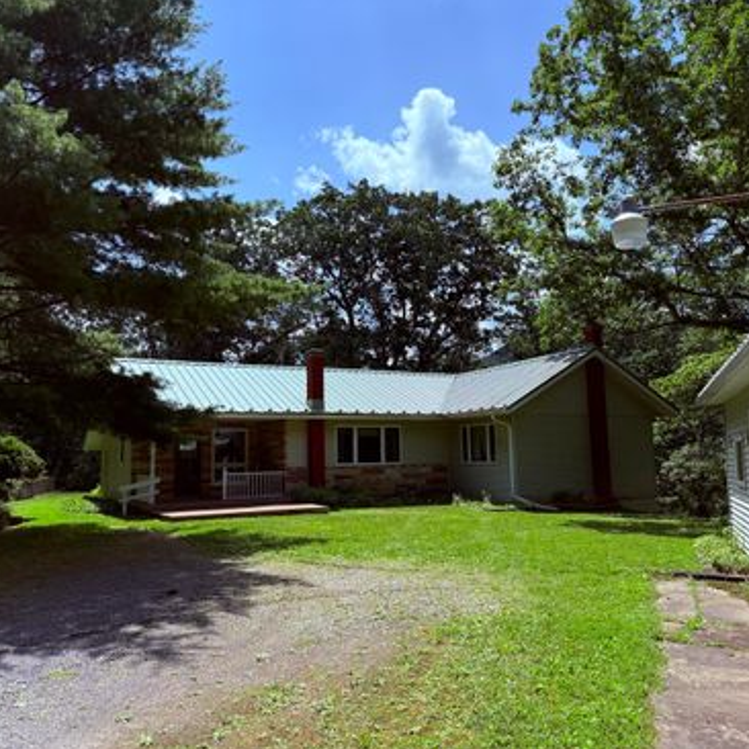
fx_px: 710
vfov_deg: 55.6
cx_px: 364
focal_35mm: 29
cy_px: 376
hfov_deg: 55.6
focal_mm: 6.76
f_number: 1.78
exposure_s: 1/4405
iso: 100
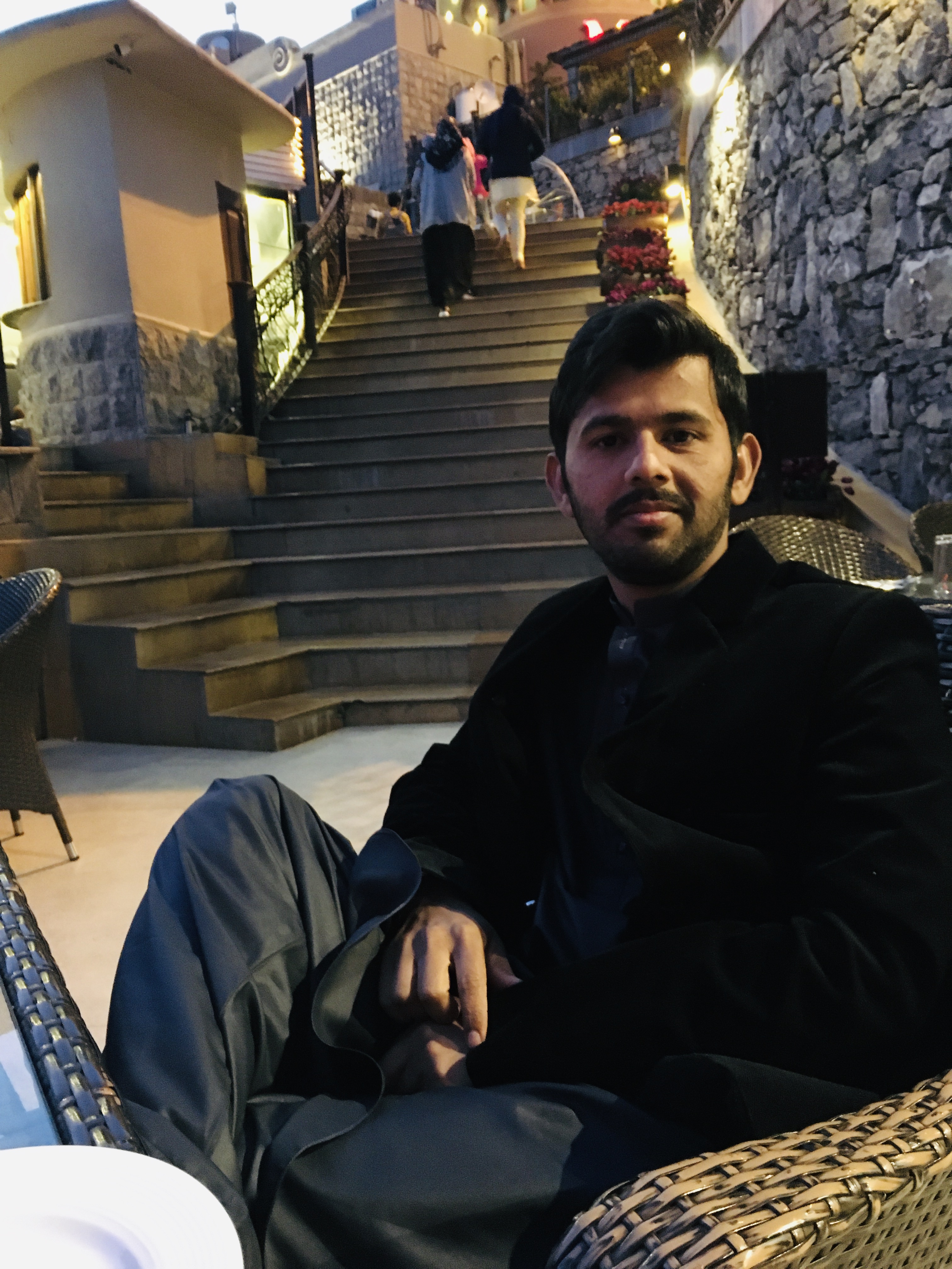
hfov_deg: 48.2
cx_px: 476
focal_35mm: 29
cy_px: 634
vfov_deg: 61.7
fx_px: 1063
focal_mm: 4.15
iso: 640
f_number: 2.2
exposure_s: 1/17
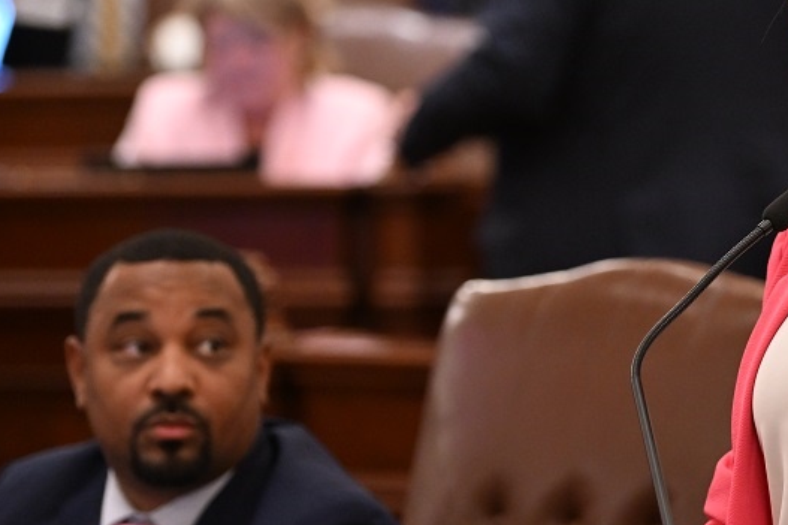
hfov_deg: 6.9
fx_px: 6477
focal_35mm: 296
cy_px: 371
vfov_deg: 4.6
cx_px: 746
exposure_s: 1/160
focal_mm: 130
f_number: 2.8
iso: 3200
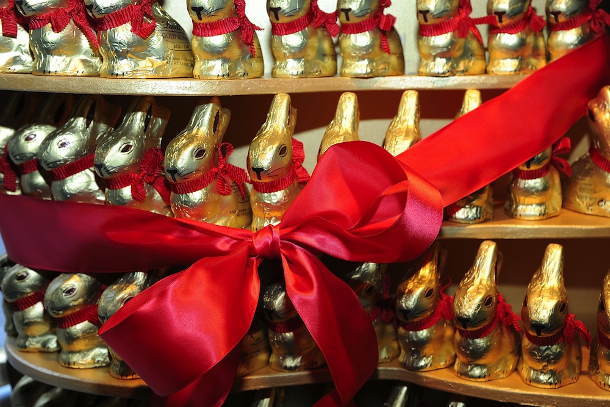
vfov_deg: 26.0
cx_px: 305
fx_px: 881
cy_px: 204
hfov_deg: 38.2
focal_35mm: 52
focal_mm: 52
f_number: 5.6
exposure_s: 1/30
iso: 200
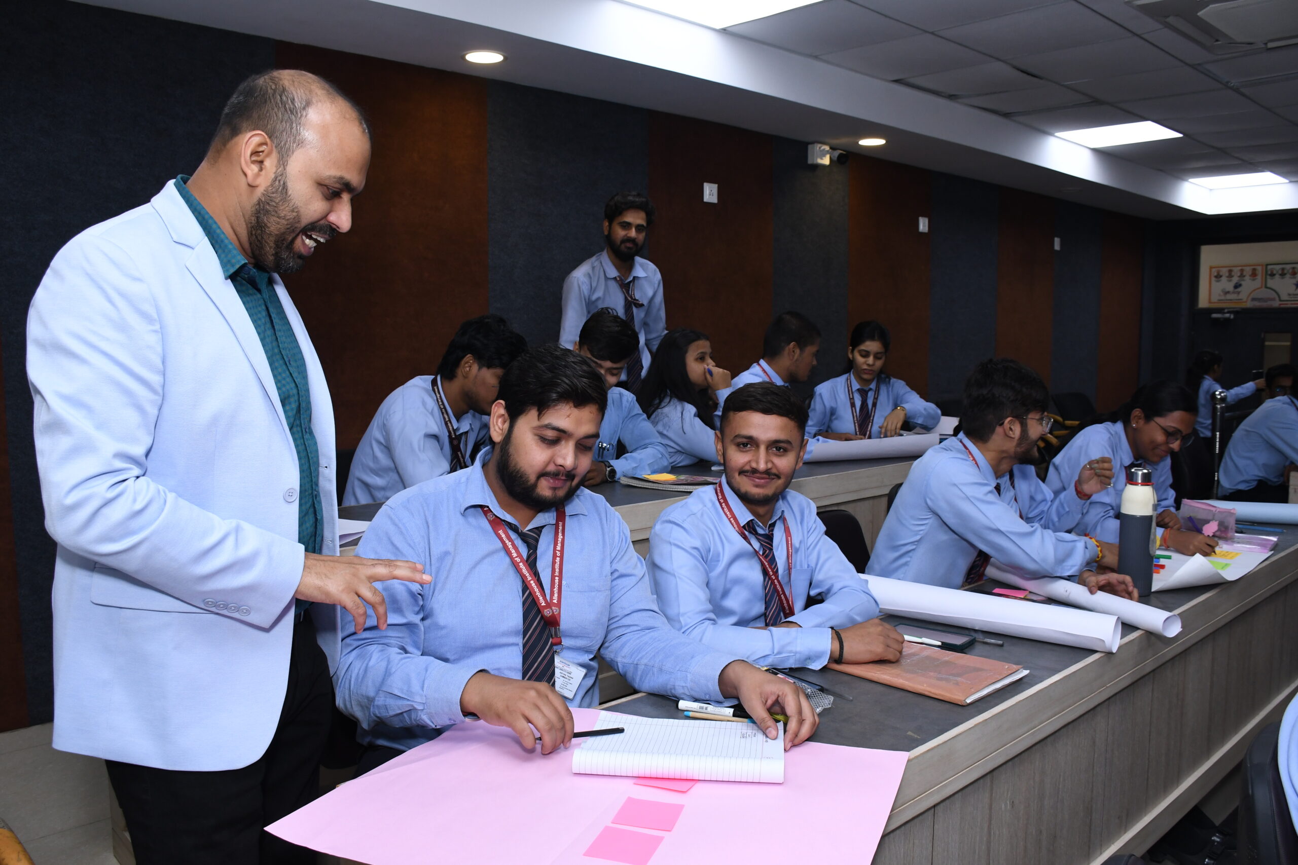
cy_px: 432
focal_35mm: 27
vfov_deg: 47.9
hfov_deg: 67.4
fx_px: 973
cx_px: 649
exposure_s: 1/160
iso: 800
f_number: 6.3
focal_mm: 18
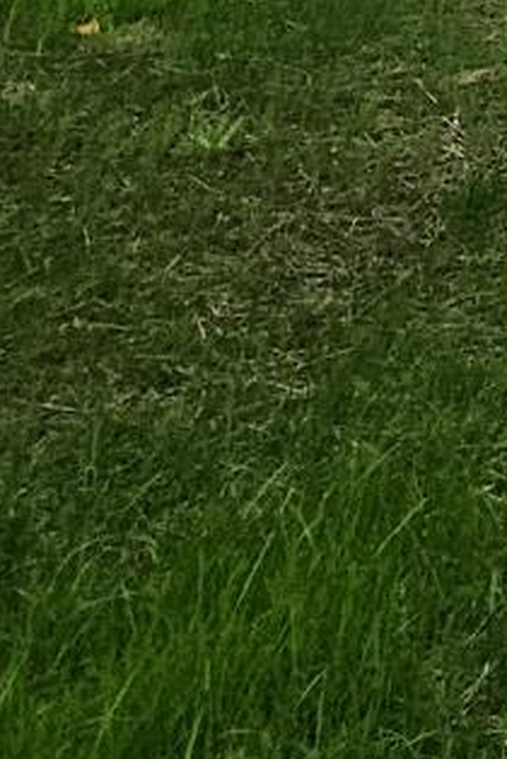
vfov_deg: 16.9
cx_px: 1229
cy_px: -798
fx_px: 1813
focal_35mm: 86
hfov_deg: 12.4
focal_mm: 2.2
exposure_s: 1/2500
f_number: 2.2
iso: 50
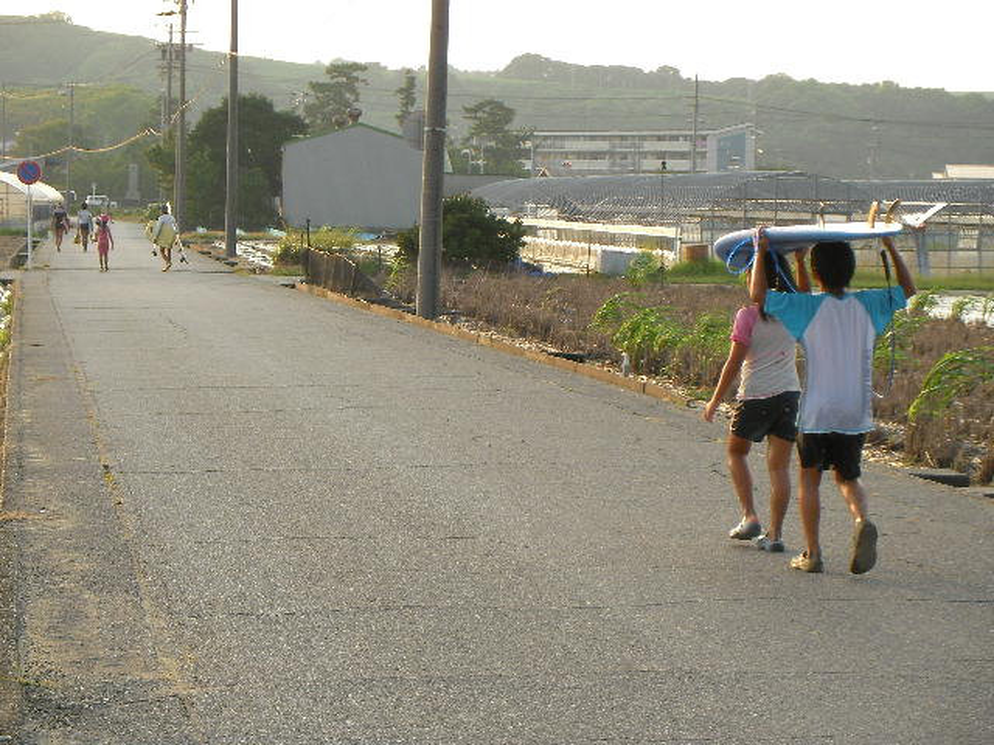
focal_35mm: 108
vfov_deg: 13.7
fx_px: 3101
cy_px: 372
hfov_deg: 18.2
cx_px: 497
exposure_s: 1/171
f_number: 4
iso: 50
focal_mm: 17.9
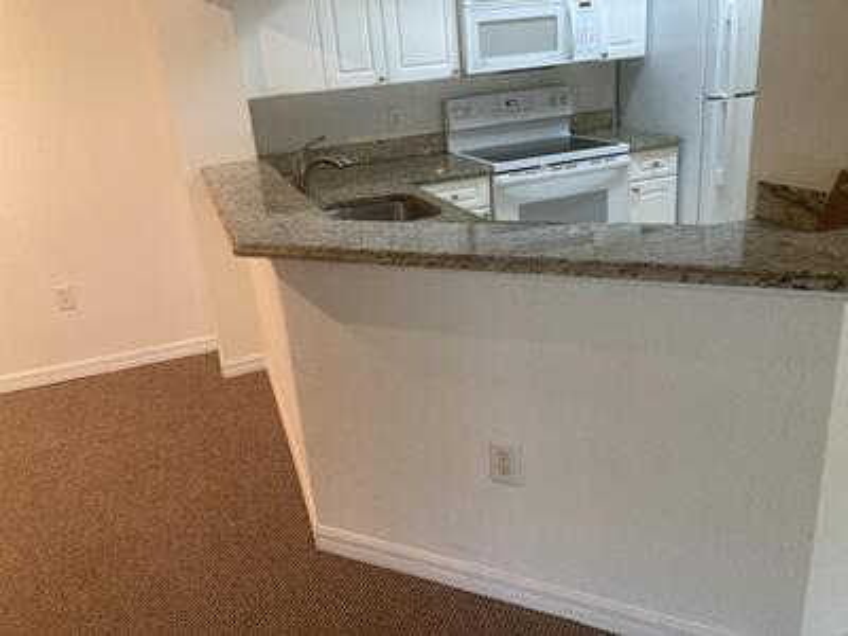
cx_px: 424
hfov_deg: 63.4
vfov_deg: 49.7
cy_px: 318
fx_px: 686
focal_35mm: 28
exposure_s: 1/60
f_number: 1.8
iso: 320
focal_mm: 3.99
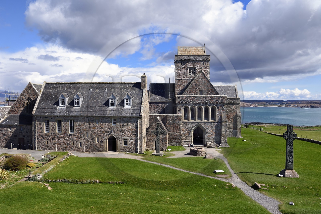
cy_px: 107
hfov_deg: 63.7
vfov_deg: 44.9
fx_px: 258
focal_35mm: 29
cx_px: 160
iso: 200
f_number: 13
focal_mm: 29
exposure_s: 1/320
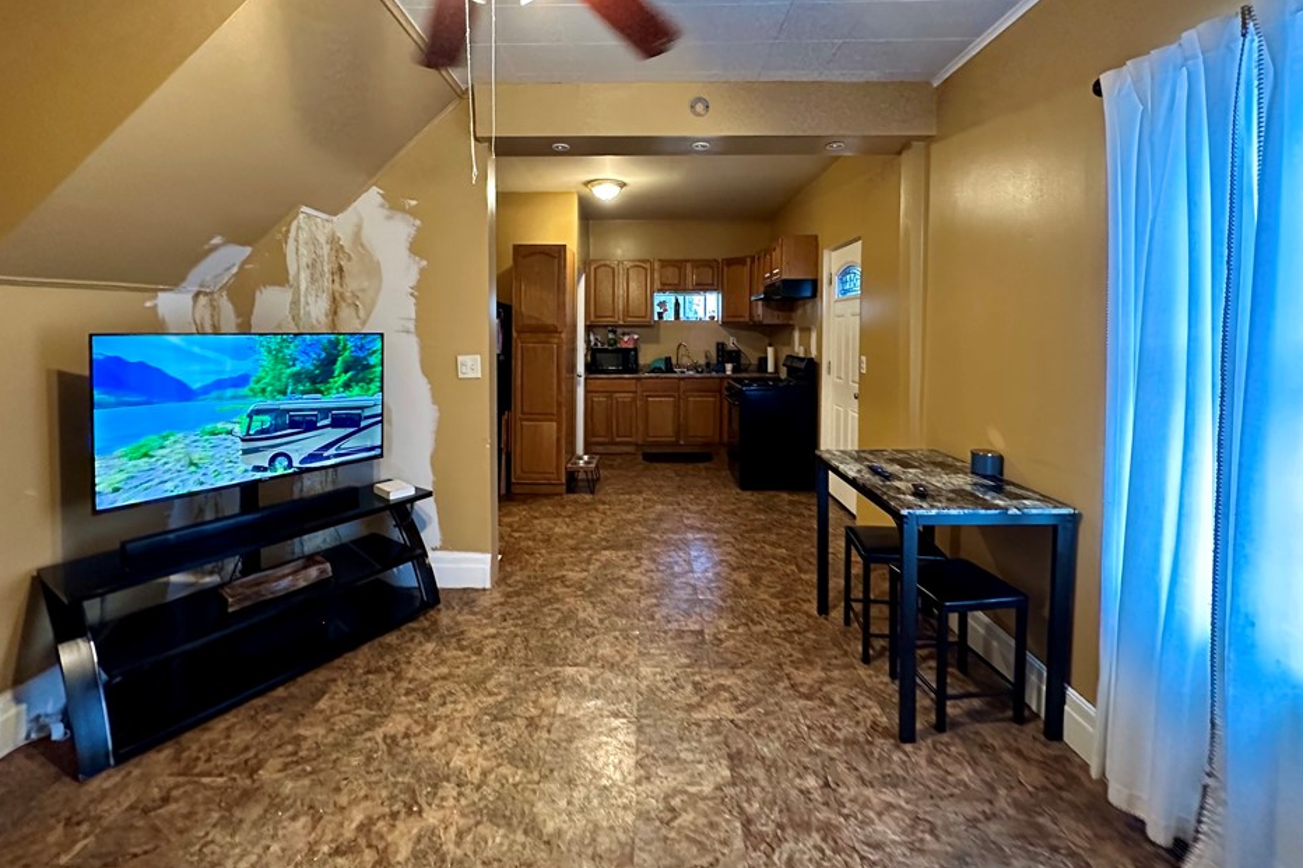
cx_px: 631
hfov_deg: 96.7
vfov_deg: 73.0
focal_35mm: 16
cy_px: 348
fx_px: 579
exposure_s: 1/60
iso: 1000
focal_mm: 2.22
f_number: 2.2
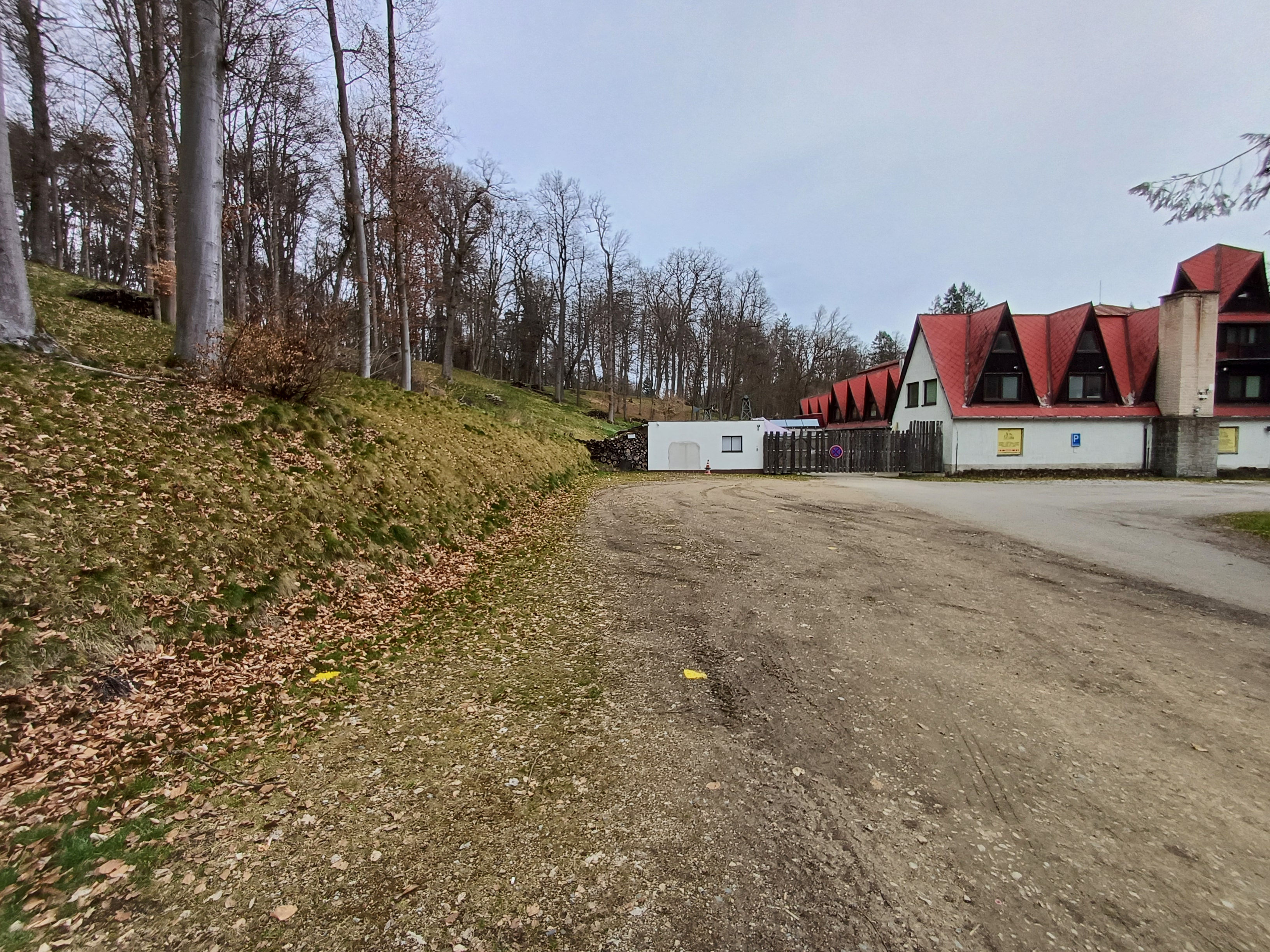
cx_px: 635
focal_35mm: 16
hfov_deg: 94.5
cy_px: 476
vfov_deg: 78.1
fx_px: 587
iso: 40
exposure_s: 1/314
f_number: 2.2
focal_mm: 1.64
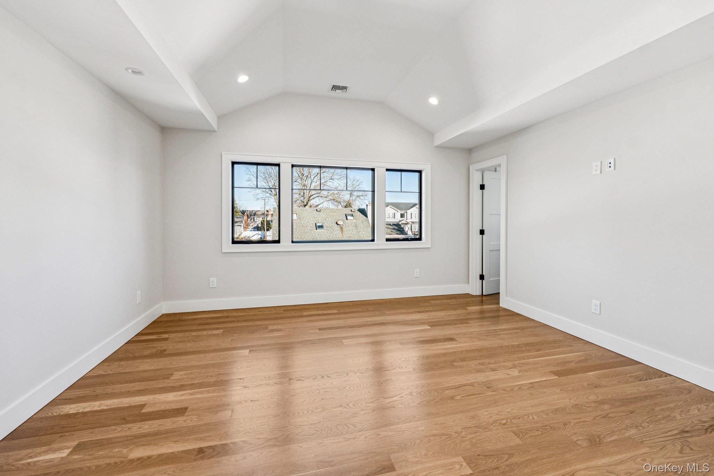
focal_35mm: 14
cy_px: 238
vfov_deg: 81.2
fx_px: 278
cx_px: 357
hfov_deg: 104.3
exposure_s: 1/125
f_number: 7.1
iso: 400
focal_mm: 14
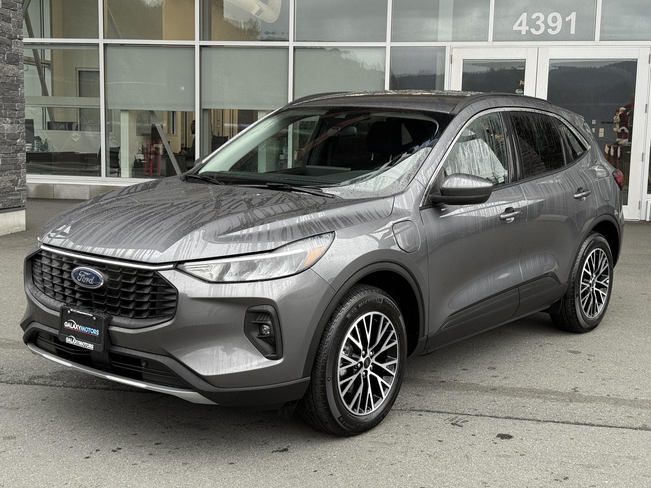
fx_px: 903
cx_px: 326
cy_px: 244
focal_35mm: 48
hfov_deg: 39.7
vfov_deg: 30.3
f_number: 1.78
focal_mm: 6.76
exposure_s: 1/166
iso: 50
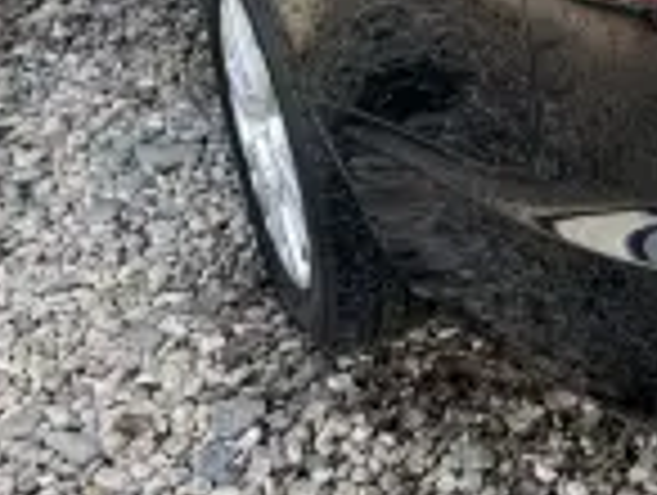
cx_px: 788
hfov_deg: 28.4
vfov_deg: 22.9
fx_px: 1122
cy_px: -94
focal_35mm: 59
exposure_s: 1/1292
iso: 100
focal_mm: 6.76
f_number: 1.78
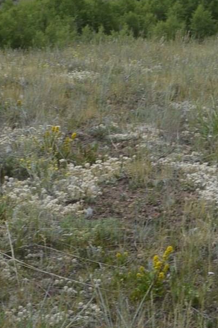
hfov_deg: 13.0
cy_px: 92
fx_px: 938
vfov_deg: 19.7
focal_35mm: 103
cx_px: 249
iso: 100
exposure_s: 1/200
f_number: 7.1
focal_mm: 18
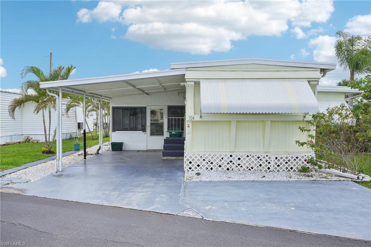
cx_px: 186
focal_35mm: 29
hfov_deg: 63.7
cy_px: 124
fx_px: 299
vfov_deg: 44.9
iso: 400
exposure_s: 1/1000
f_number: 8
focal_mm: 29
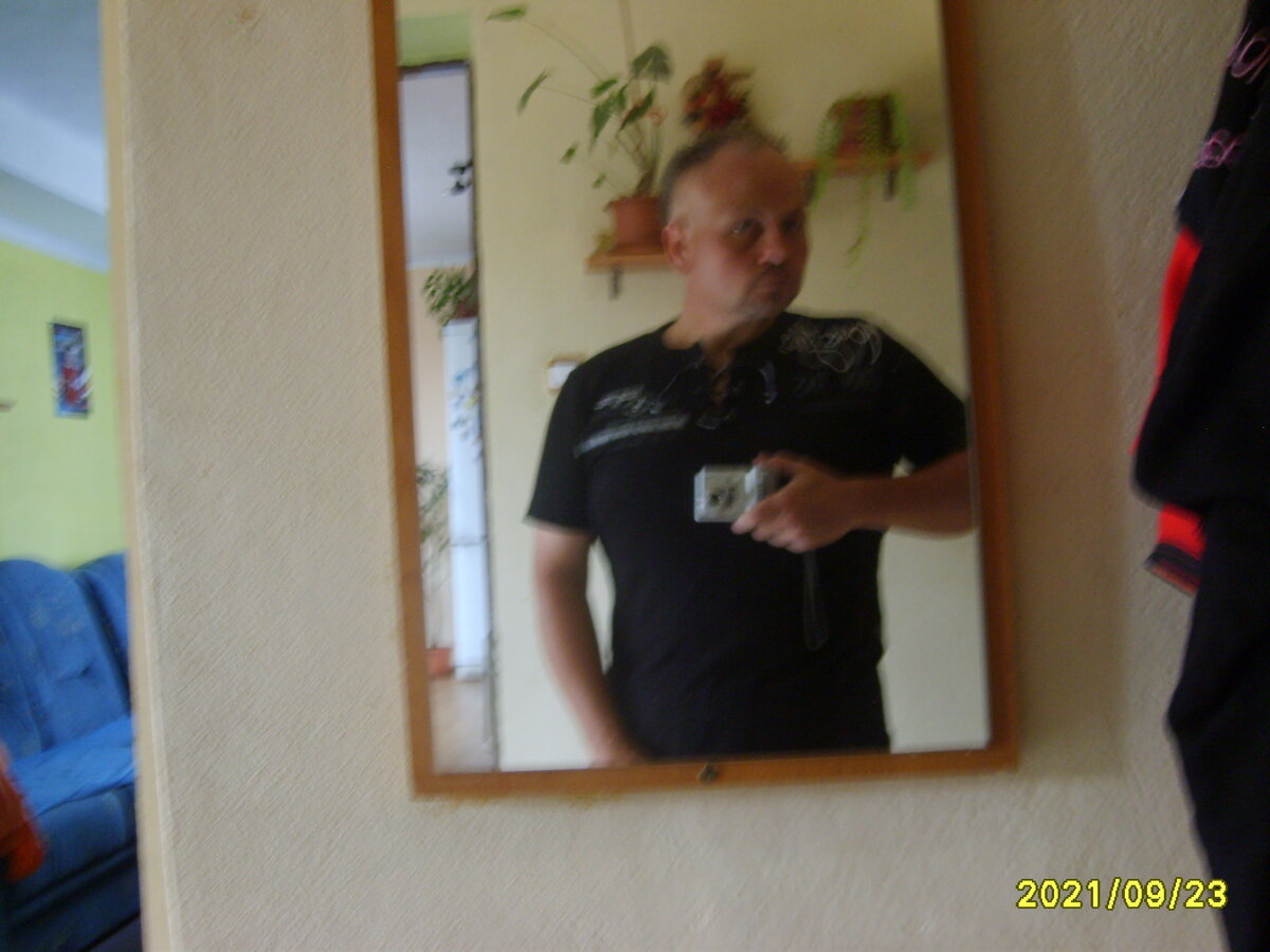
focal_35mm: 35
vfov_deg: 40.7
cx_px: 635
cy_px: 476
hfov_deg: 52.6
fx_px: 1284
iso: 139
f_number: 2.8
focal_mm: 5.8
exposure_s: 1/15
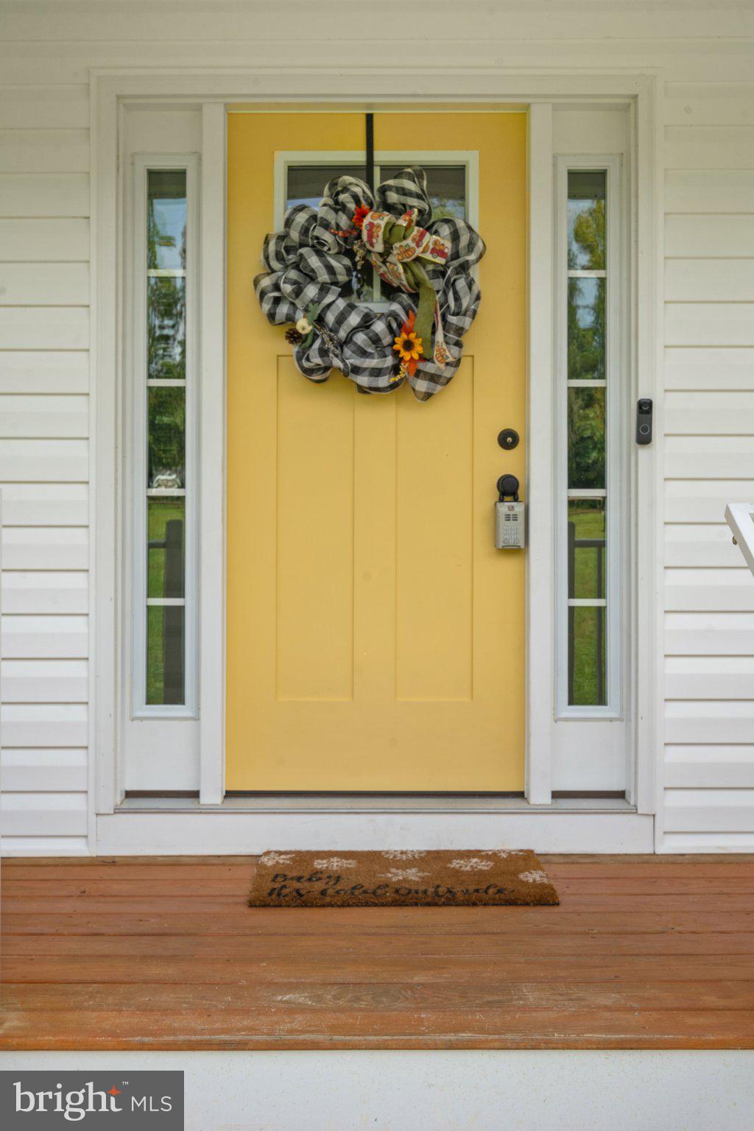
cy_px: 566
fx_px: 1099
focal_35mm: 35
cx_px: 377
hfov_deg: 37.9
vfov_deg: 54.4
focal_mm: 35
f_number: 13
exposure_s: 1/200
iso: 320
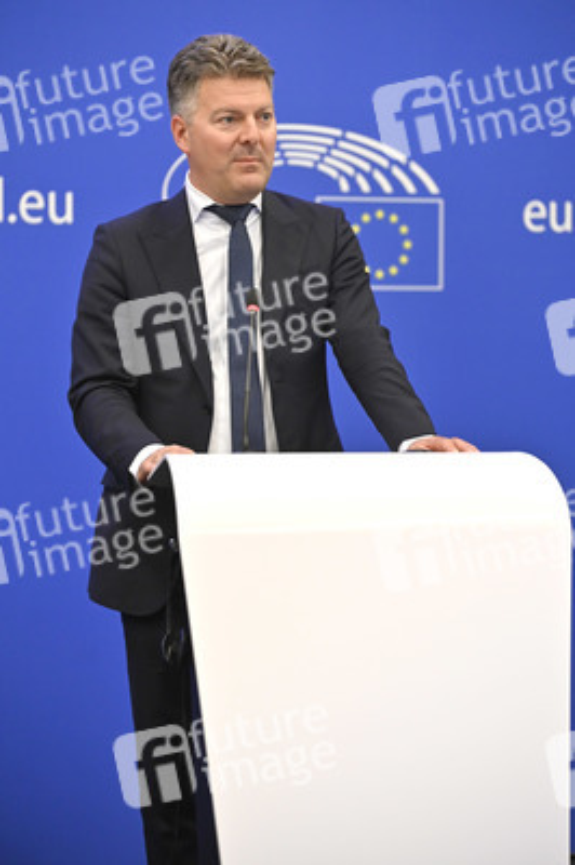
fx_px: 2784
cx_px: 288
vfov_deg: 17.7
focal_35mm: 116
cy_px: 432
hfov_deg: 11.8
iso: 2500
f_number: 2.8
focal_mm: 116
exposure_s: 1/500
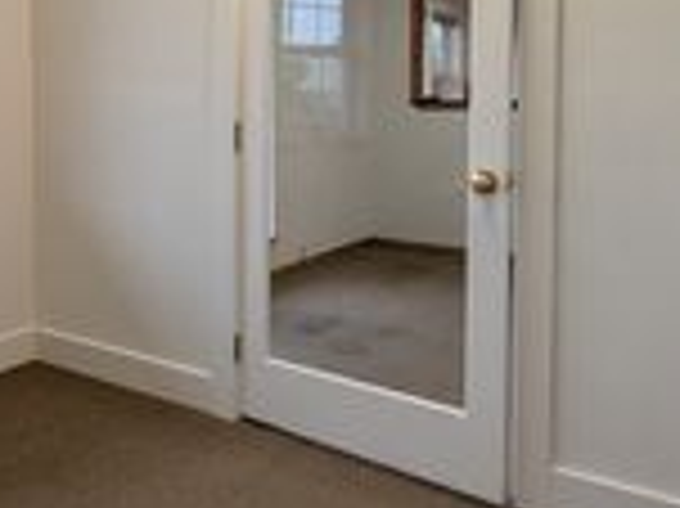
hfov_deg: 47.1
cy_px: 137
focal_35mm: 37
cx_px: 124
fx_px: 726
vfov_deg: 37.8
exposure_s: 1/120
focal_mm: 1.54
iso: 58
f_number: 2.2
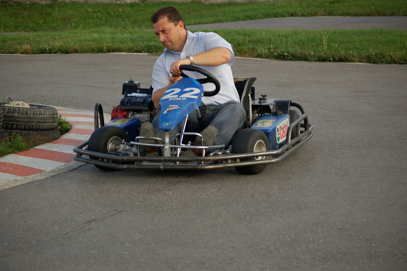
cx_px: 204
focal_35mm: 128
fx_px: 1440
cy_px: 136
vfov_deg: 10.7
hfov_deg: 16.1
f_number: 4.5
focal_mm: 85
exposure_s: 1/800
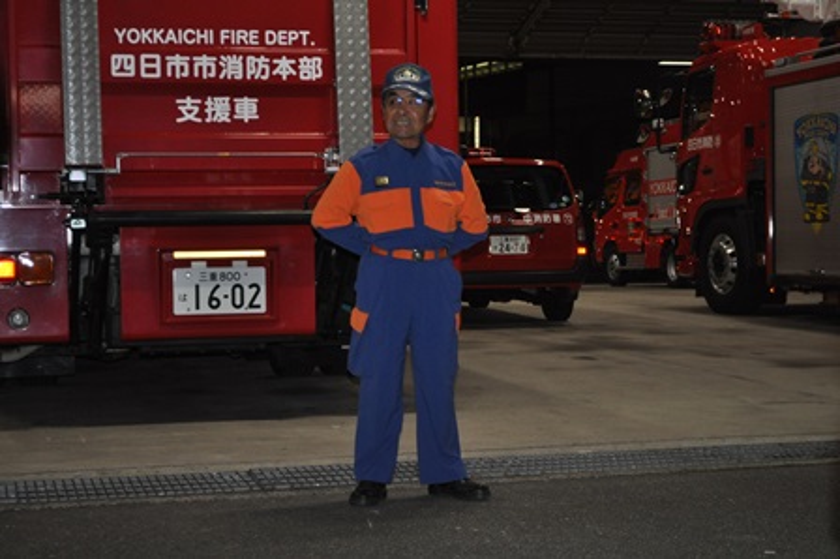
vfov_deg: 19.7
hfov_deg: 29.3
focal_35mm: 69
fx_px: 1609
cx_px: 420
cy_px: 280
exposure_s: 1/60
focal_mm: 46
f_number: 5.3
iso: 800
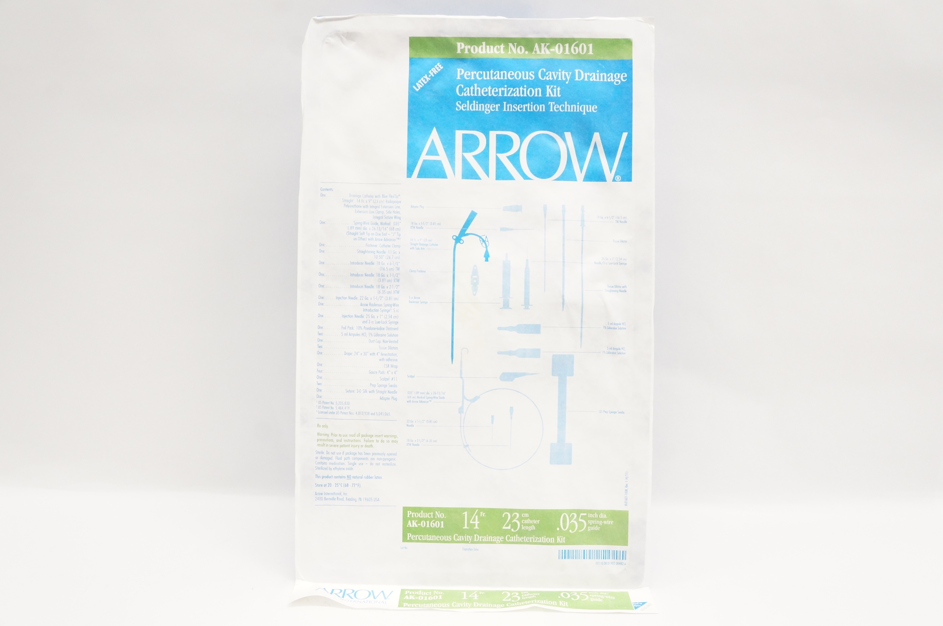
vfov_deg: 43.5
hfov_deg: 62.0
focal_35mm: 30
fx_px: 785
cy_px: 313
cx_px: 472
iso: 3200
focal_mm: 20
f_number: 8
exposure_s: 1/250
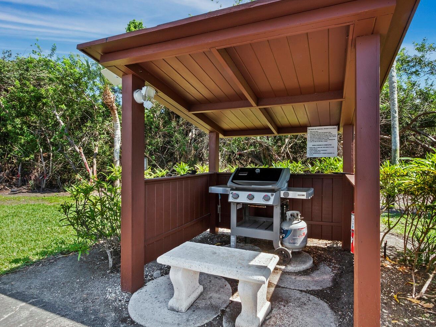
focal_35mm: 17
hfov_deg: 90.8
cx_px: 239
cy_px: 156
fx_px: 214
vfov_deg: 74.7
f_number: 10
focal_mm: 7
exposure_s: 1/30
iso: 400
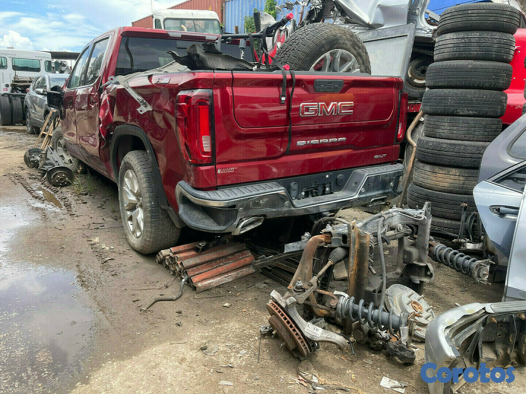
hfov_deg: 69.4
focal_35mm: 25
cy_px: 197
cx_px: 263
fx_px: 380
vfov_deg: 54.9
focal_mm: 5.1
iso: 32
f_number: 1.6
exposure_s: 1/530
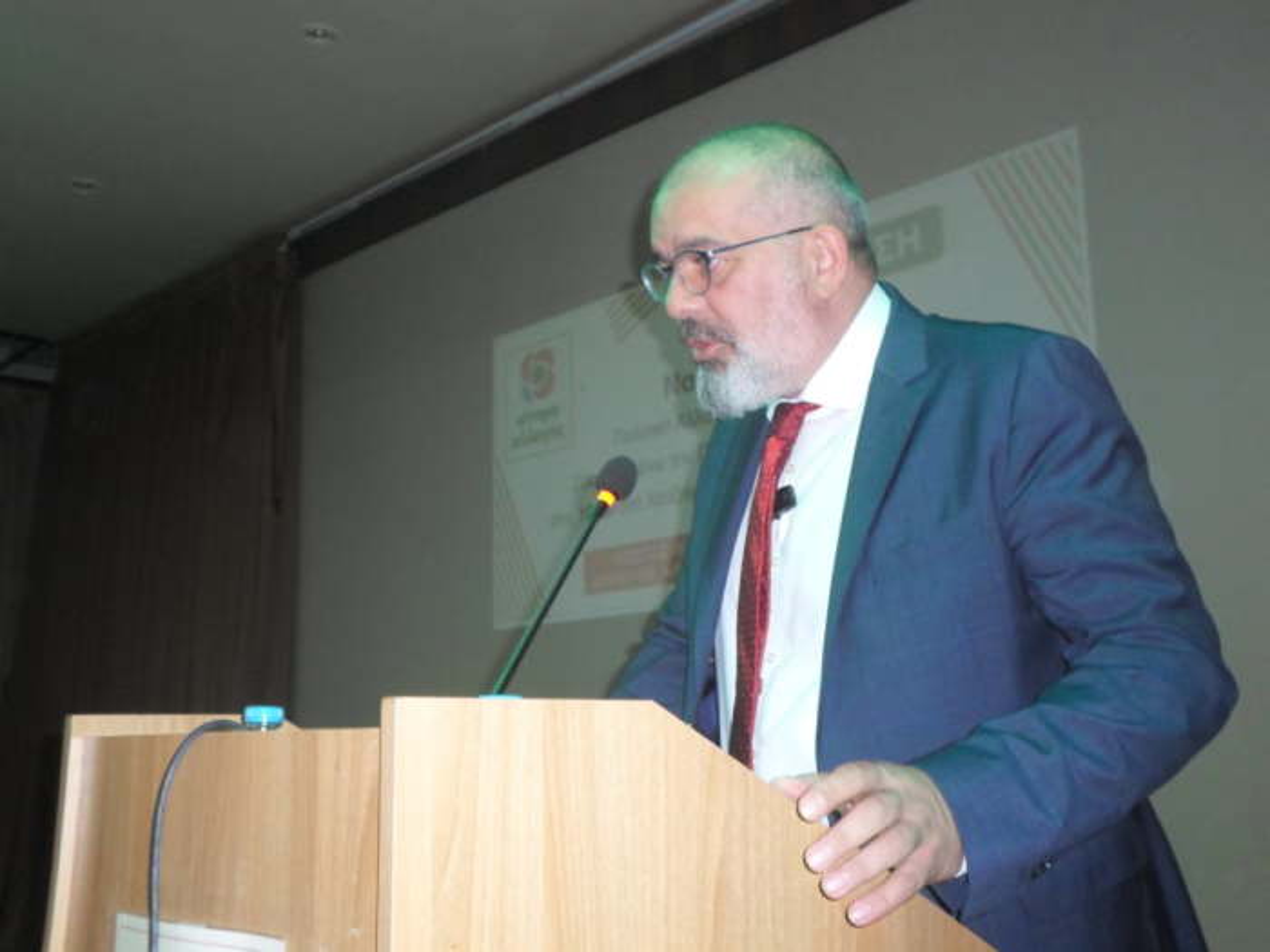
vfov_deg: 39.7
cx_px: 635
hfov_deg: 51.4
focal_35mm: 36
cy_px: 476
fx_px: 1321
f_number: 3
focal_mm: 6.5
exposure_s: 1/45
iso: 200
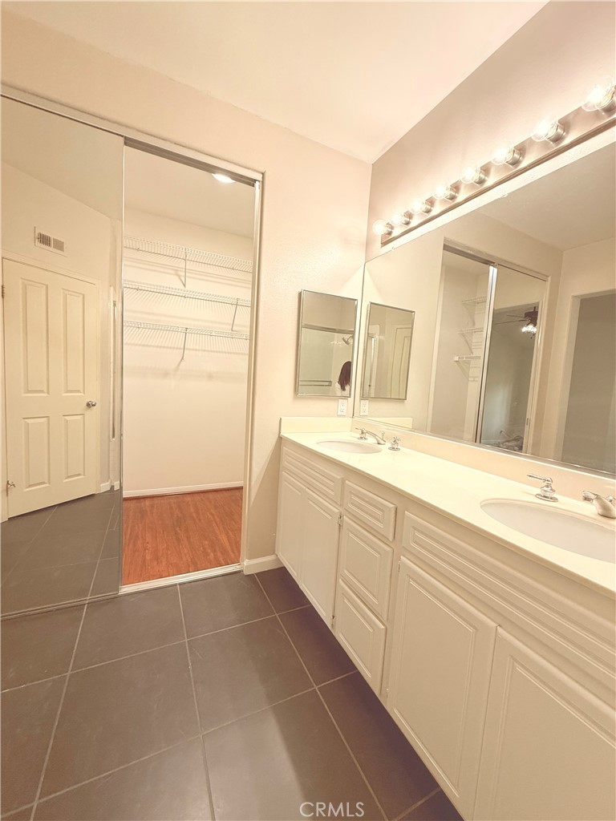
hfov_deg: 85.7
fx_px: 332
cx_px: 308
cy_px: 410
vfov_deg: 102.1
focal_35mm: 14
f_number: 2.2
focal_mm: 2.22
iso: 160
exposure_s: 1/120
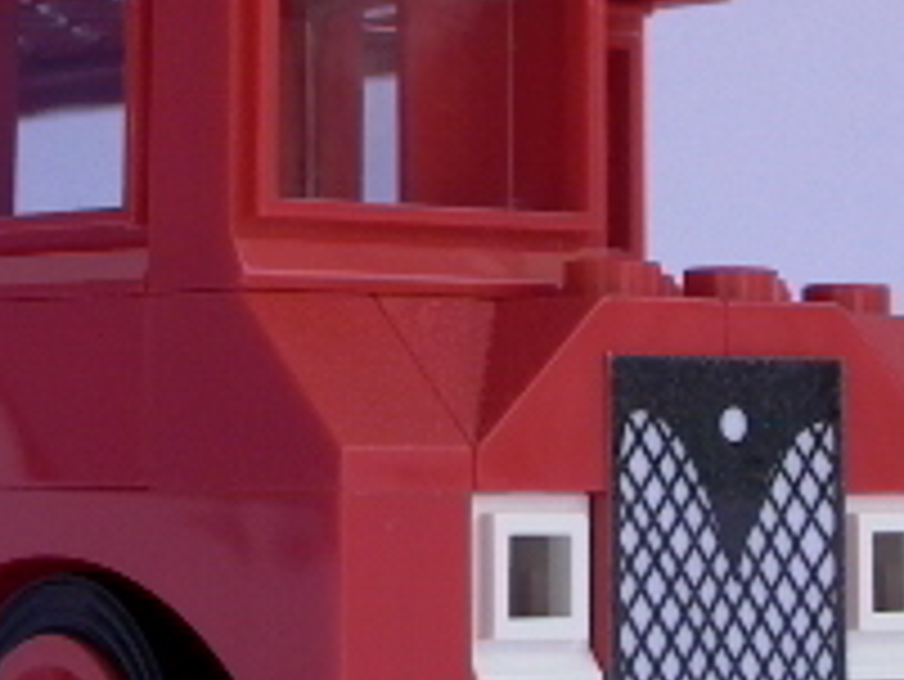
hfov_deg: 12.8
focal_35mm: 153
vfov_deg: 9.7
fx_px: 3998
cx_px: 121
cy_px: 32
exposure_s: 1/559
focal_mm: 9.84
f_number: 4.94
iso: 100
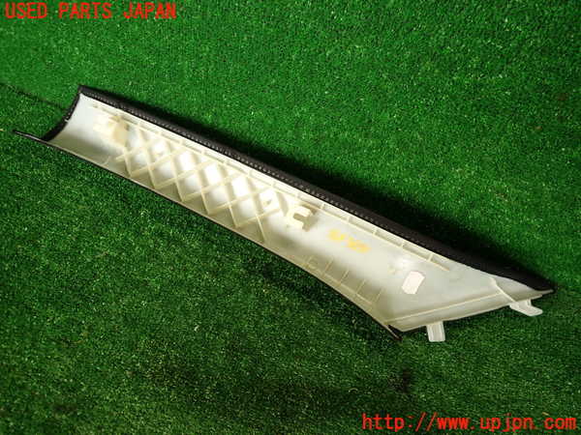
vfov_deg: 54.9
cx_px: 290
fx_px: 420
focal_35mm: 25
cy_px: 218
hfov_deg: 69.4
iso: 100
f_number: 2
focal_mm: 4.5
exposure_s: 1/60
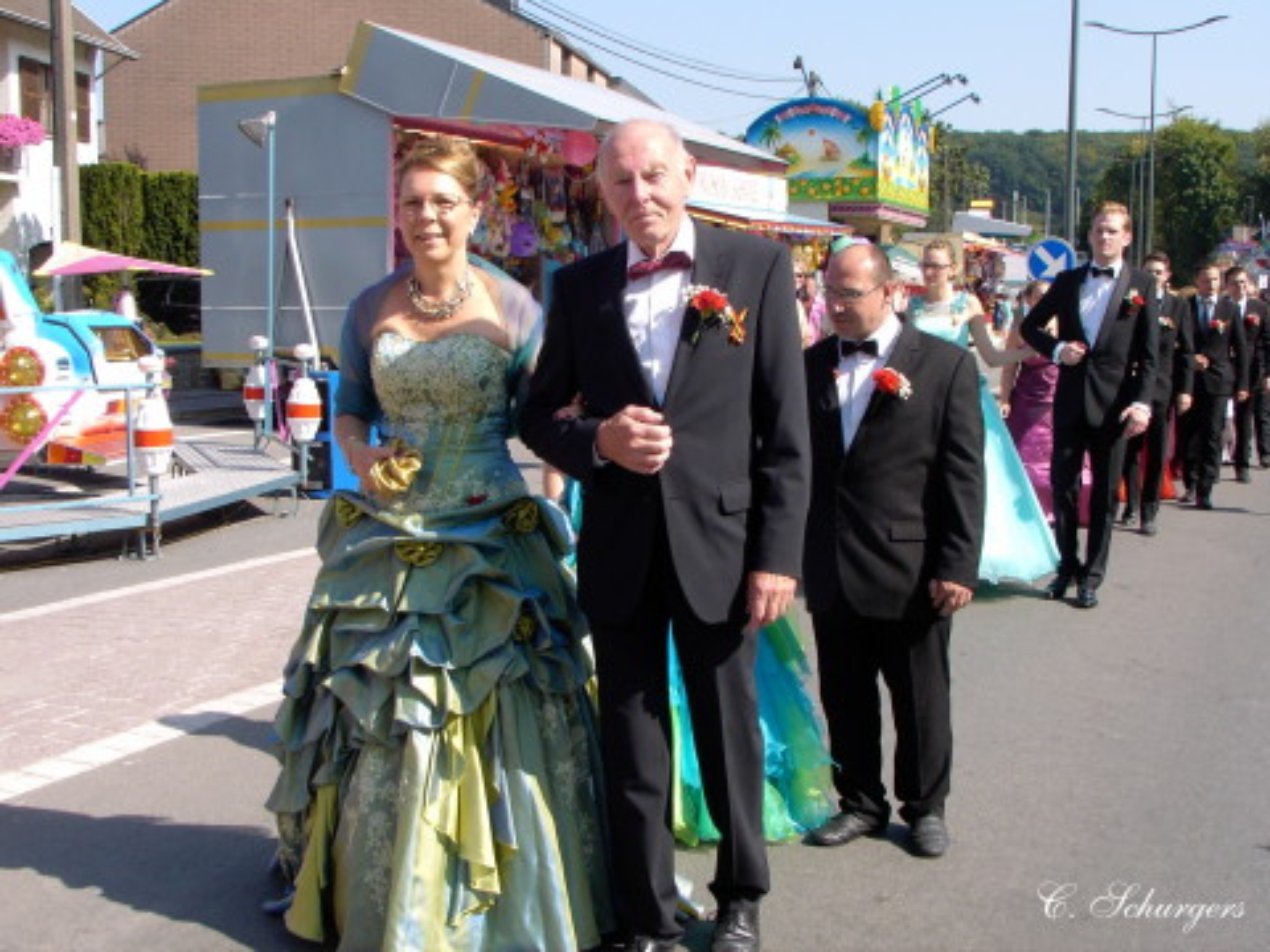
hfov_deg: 38.2
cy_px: 476
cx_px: 635
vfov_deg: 29.1
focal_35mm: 50
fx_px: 1834
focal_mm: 7.8
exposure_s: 1/240
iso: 70
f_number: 4.5
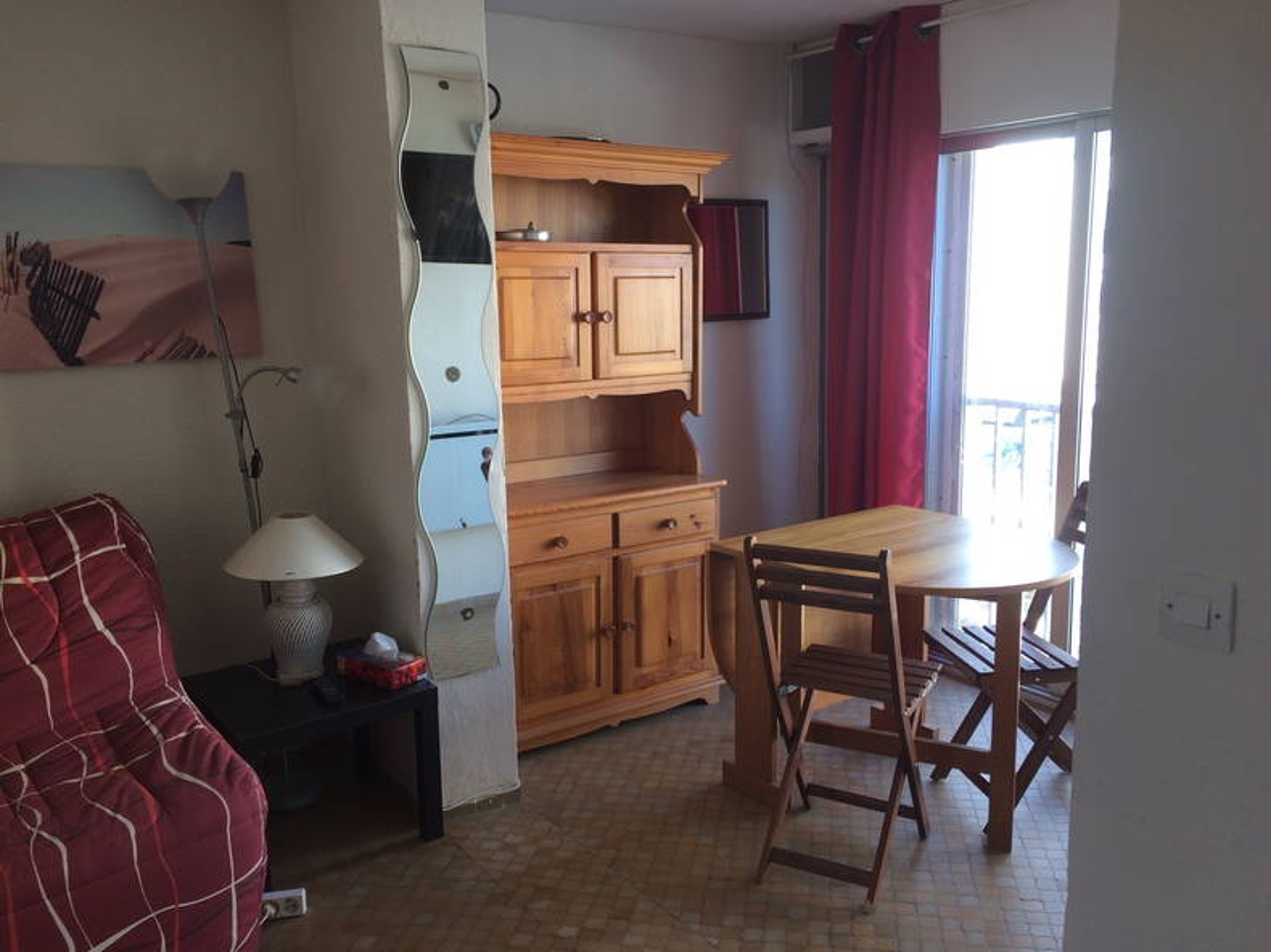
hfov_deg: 61.7
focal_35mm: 29
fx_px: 1064
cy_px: 476
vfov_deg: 48.2
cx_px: 636
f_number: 2.2
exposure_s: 1/100
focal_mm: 4.15
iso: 50
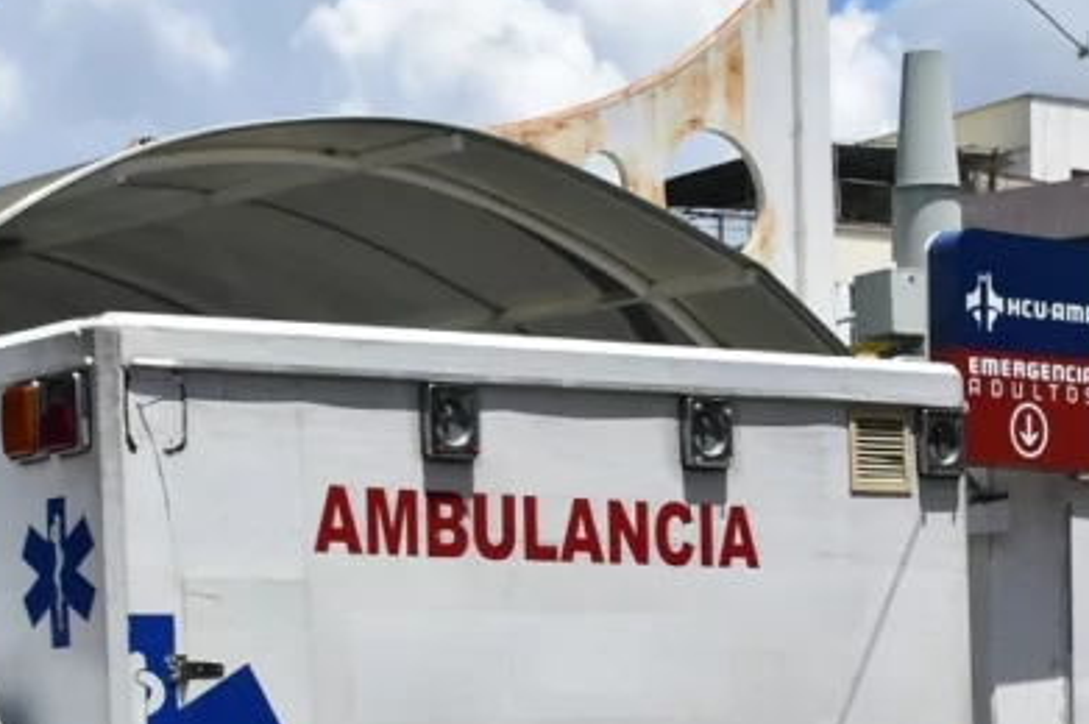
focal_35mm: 118
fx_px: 3566
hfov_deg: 17.3
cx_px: 808
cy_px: 826
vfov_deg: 11.4
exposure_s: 1/500
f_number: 11
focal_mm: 30
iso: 200
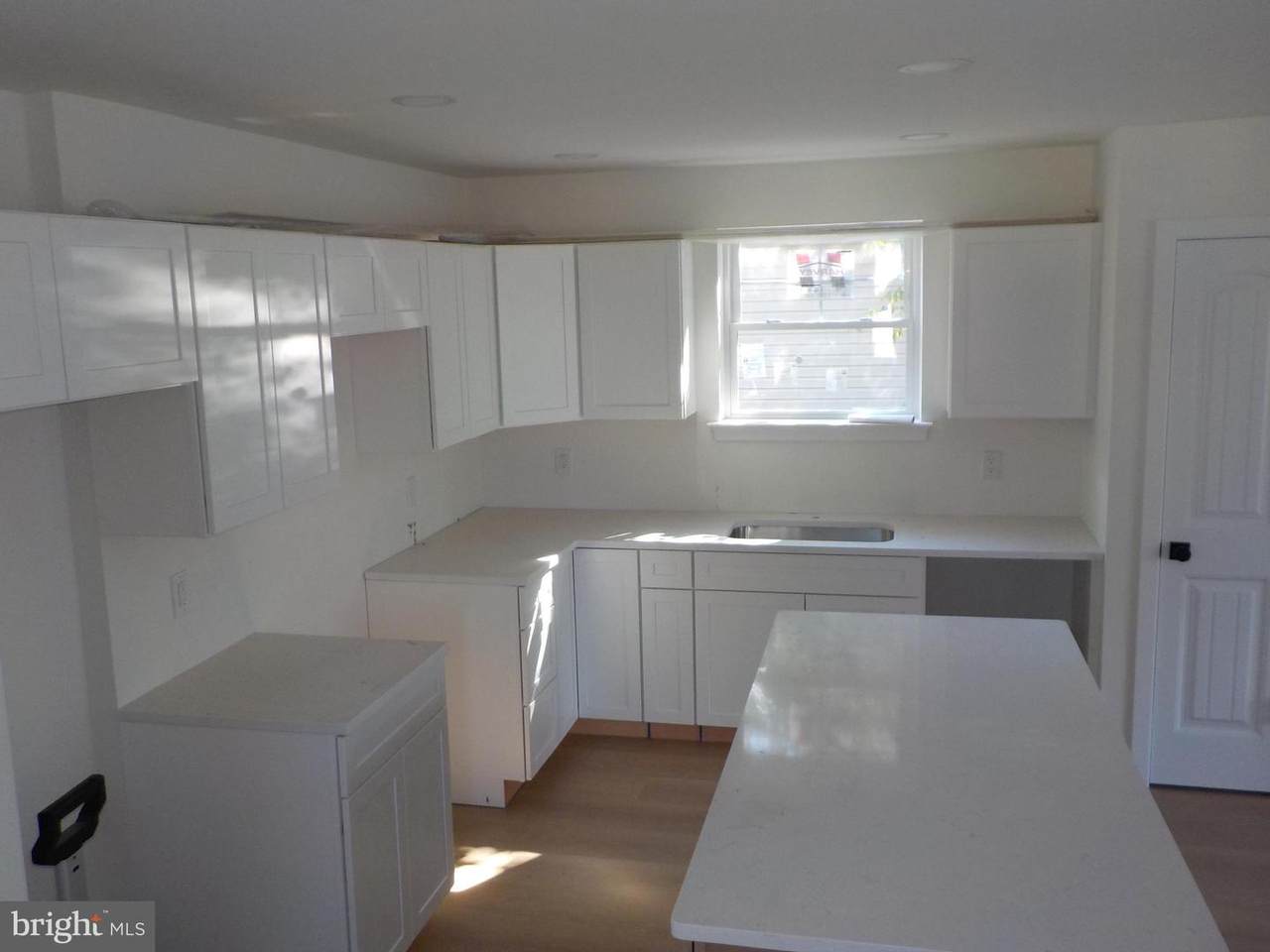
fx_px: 1101
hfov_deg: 60.0
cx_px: 635
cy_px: 476
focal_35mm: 30
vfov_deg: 46.8
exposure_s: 1/40
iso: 125
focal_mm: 4.1
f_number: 3.3
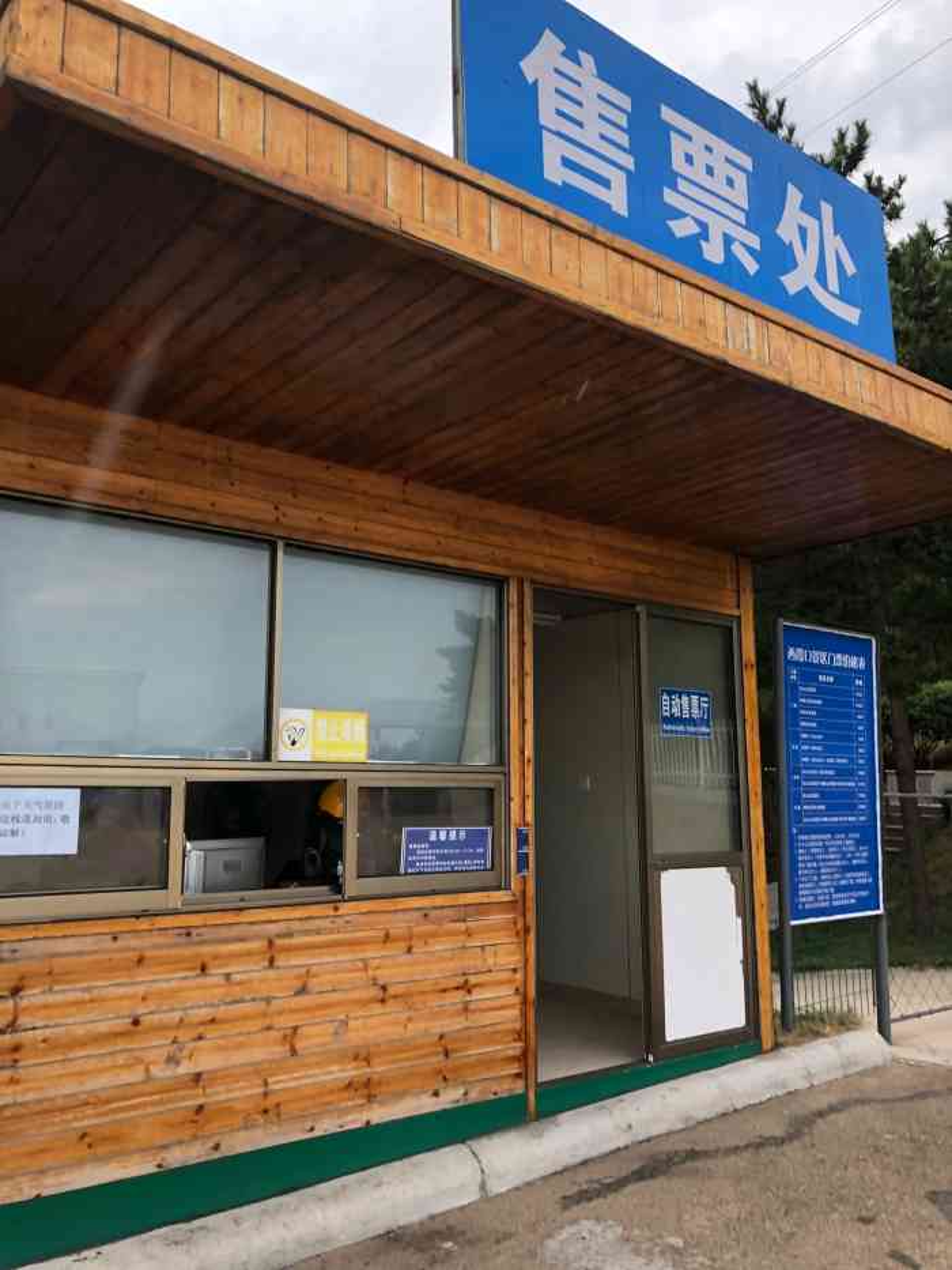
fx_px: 1026
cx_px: 476
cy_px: 635
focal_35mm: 28
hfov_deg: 49.8
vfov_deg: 63.4
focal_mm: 4
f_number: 1.8
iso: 25
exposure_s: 1/120
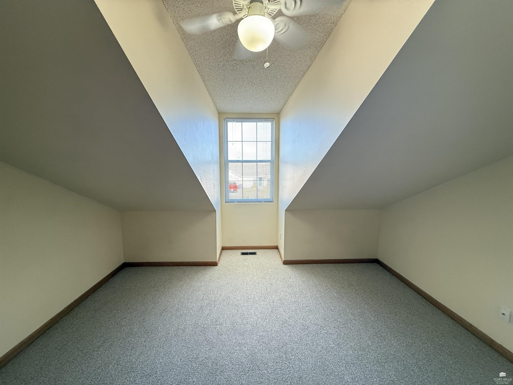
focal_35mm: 14
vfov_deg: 85.7
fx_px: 207
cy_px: 192
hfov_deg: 102.1
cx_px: 256
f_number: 2.2
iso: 500
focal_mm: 2.22
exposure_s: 1/120
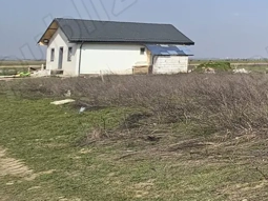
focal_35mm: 51
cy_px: 24
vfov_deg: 27.6
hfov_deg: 22.8
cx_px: 472
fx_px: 395
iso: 50
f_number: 2.2
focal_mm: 2.2
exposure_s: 1/2985
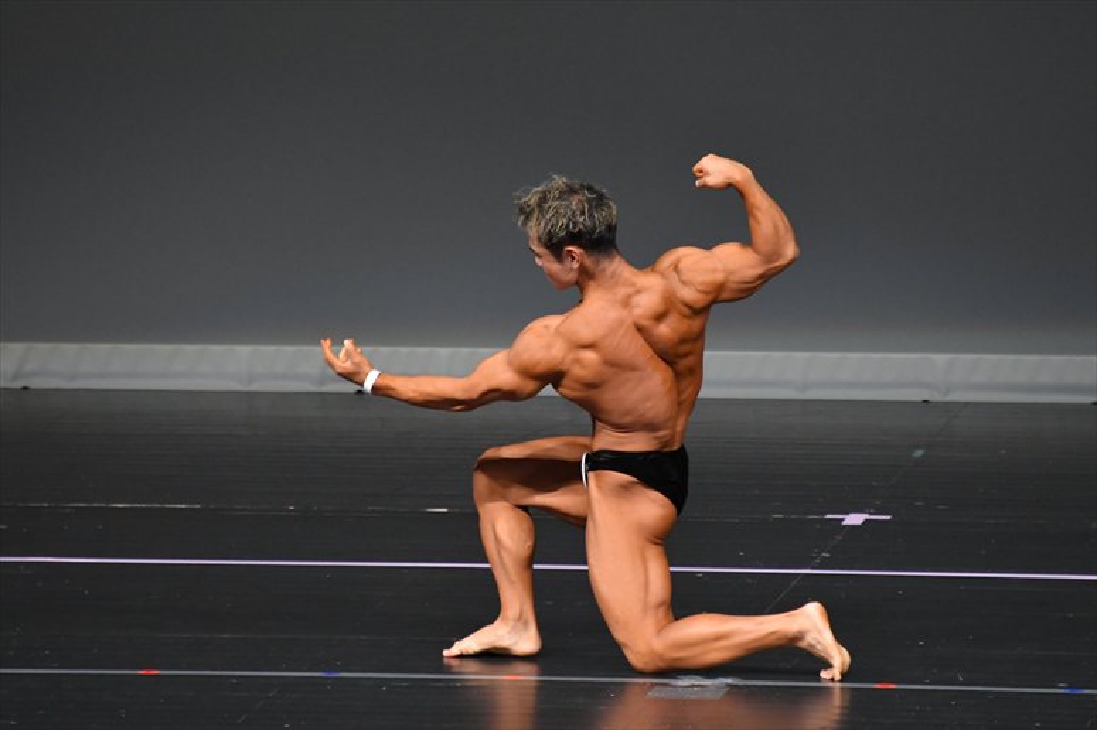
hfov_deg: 4.6
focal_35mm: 450
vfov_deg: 3.1
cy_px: 365
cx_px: 548
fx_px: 13706
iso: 4000
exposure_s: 1/400
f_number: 5.6
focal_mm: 300
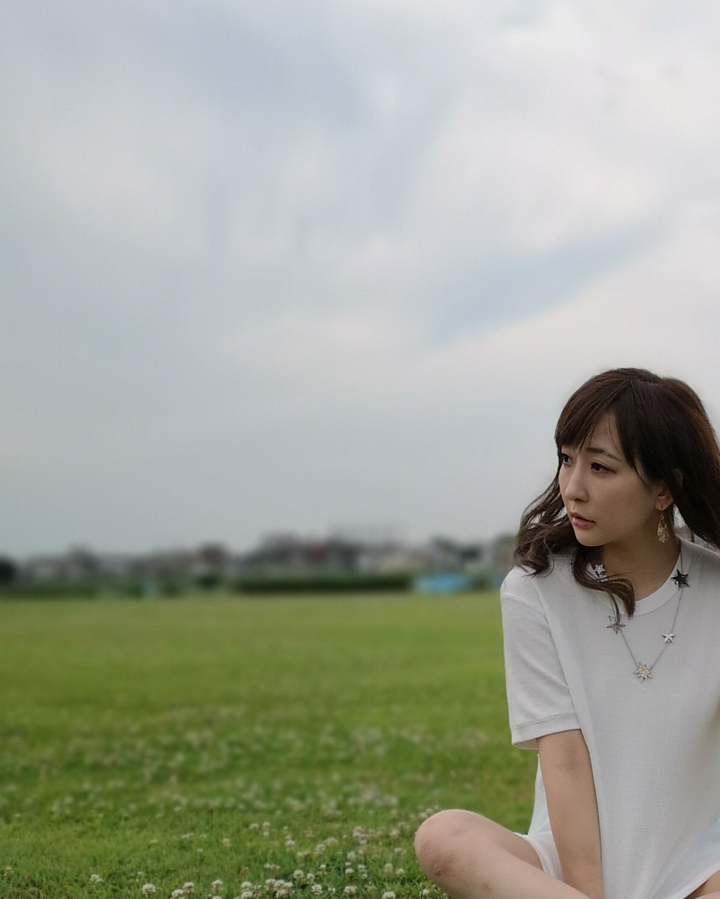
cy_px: 671
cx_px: 633
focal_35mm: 64
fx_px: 1704
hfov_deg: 23.3
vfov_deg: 29.1
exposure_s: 1/1477
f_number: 1.8
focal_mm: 3.95
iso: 50
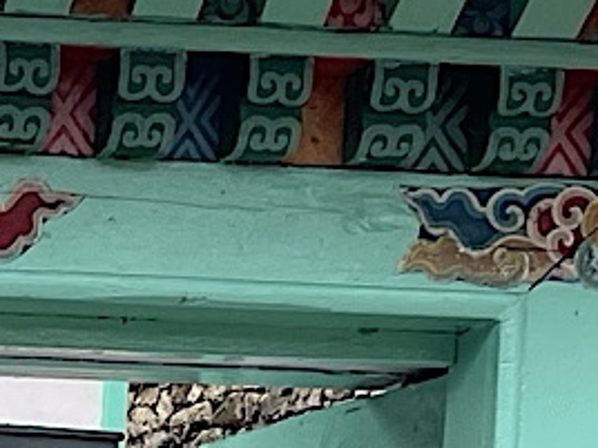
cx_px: -687
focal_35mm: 199
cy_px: 1041
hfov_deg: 9.2
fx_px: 3438
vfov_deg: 7.1
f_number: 1.6
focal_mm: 4.2
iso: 32
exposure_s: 1/384
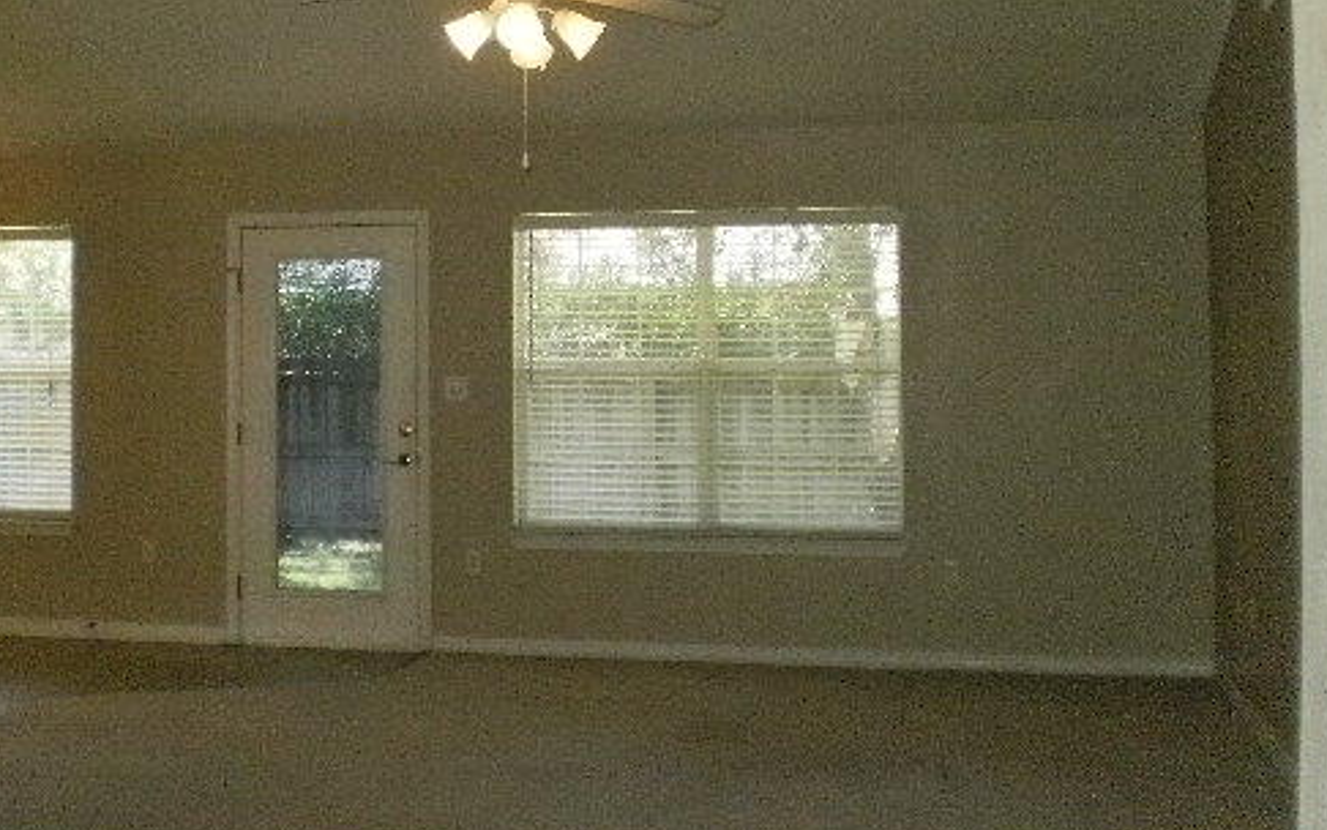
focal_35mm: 53
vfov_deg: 24.3
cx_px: 491
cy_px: 257
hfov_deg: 37.9
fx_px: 1917
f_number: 3.1
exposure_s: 1/250
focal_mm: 6.3
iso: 400
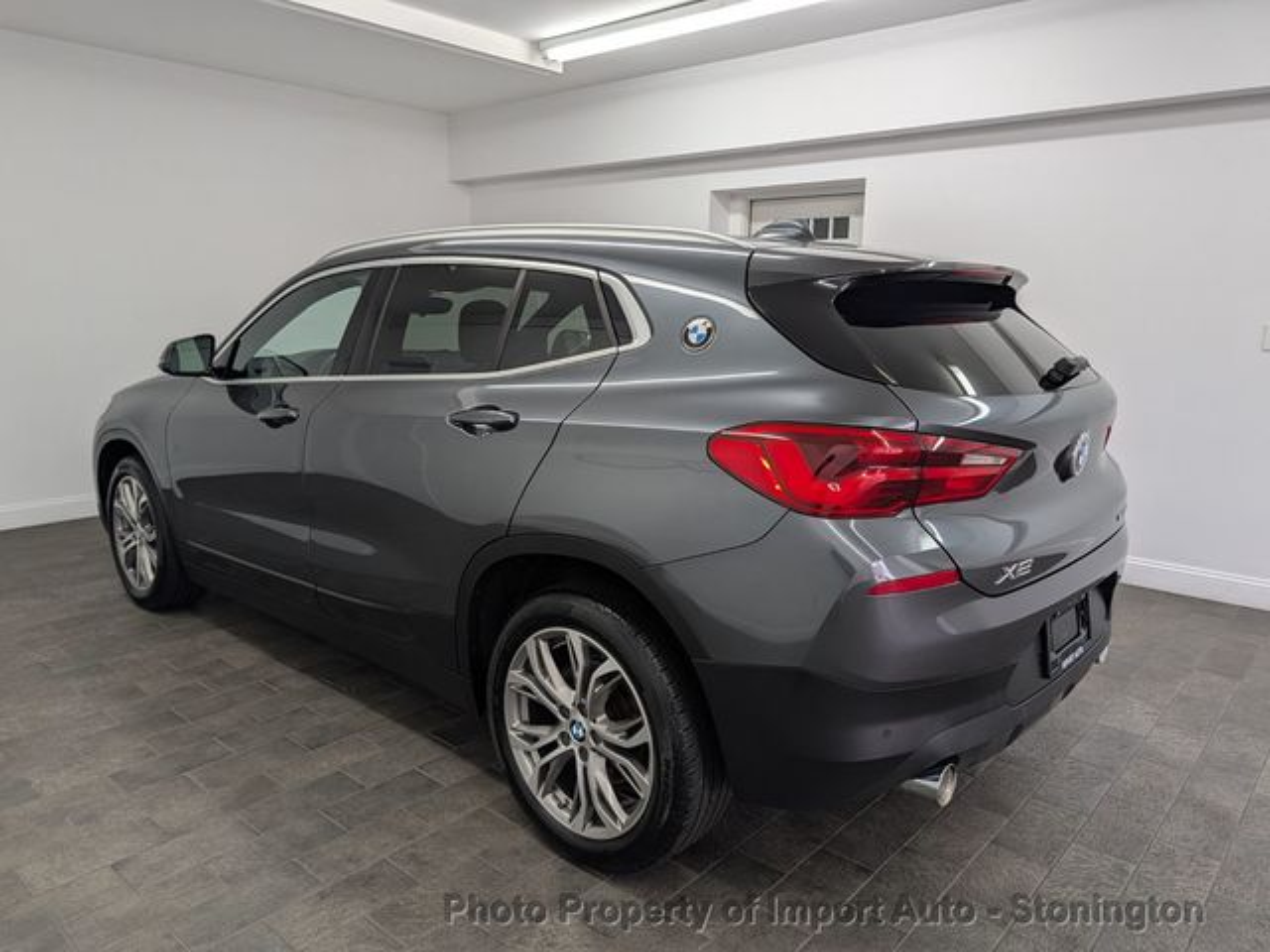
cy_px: 476
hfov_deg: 71.6
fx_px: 881
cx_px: 635
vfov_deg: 56.8
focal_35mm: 24
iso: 93
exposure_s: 1/120
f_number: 1.68
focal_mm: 6.9
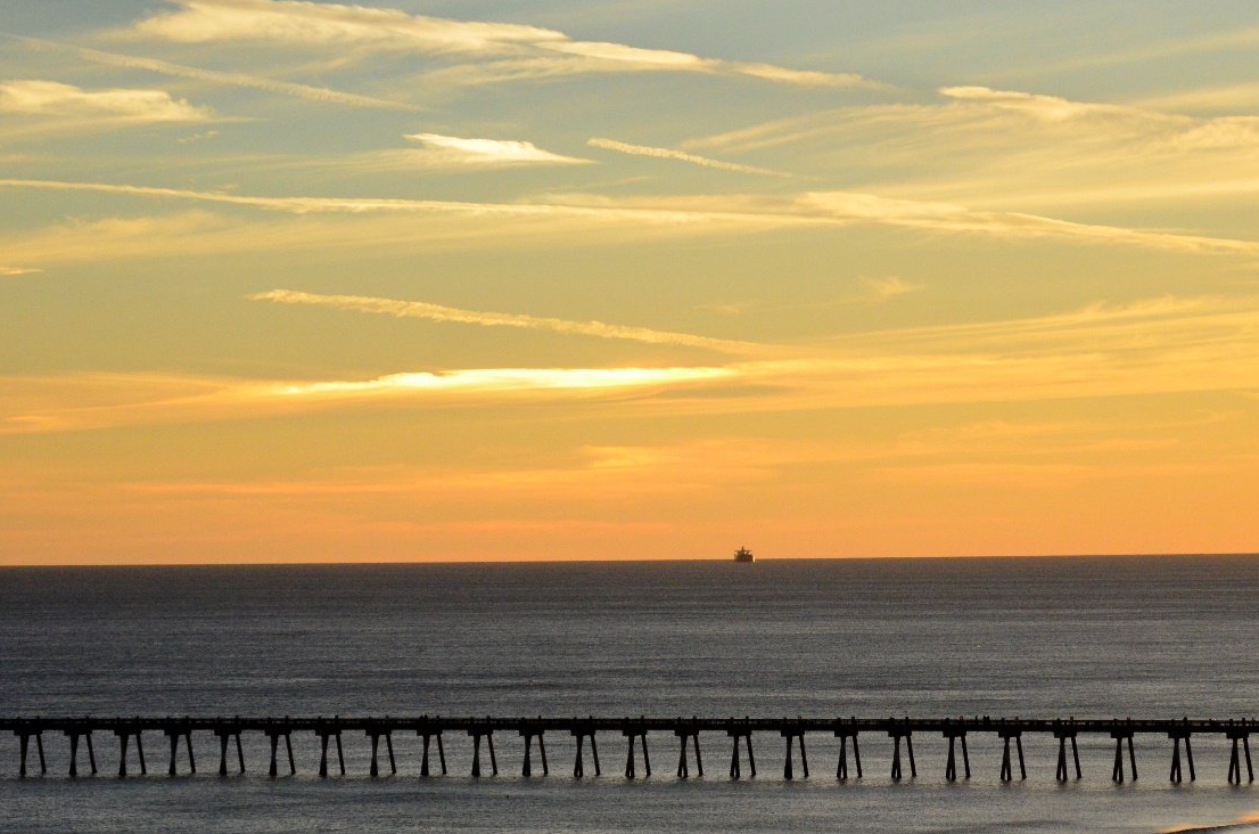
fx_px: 5678
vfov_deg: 8.4
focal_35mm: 163
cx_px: 689
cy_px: 577
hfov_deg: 12.7
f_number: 5
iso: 1600
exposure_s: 1/6400
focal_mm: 75
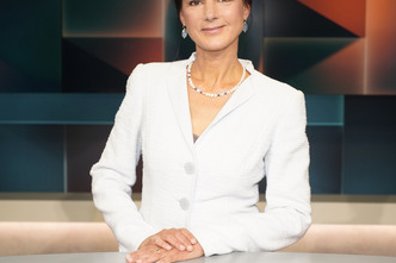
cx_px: 203
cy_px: 102
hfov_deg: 29.7
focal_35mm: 68
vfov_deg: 20.0
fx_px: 748
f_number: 5
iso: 2000
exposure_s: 1/160
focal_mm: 50
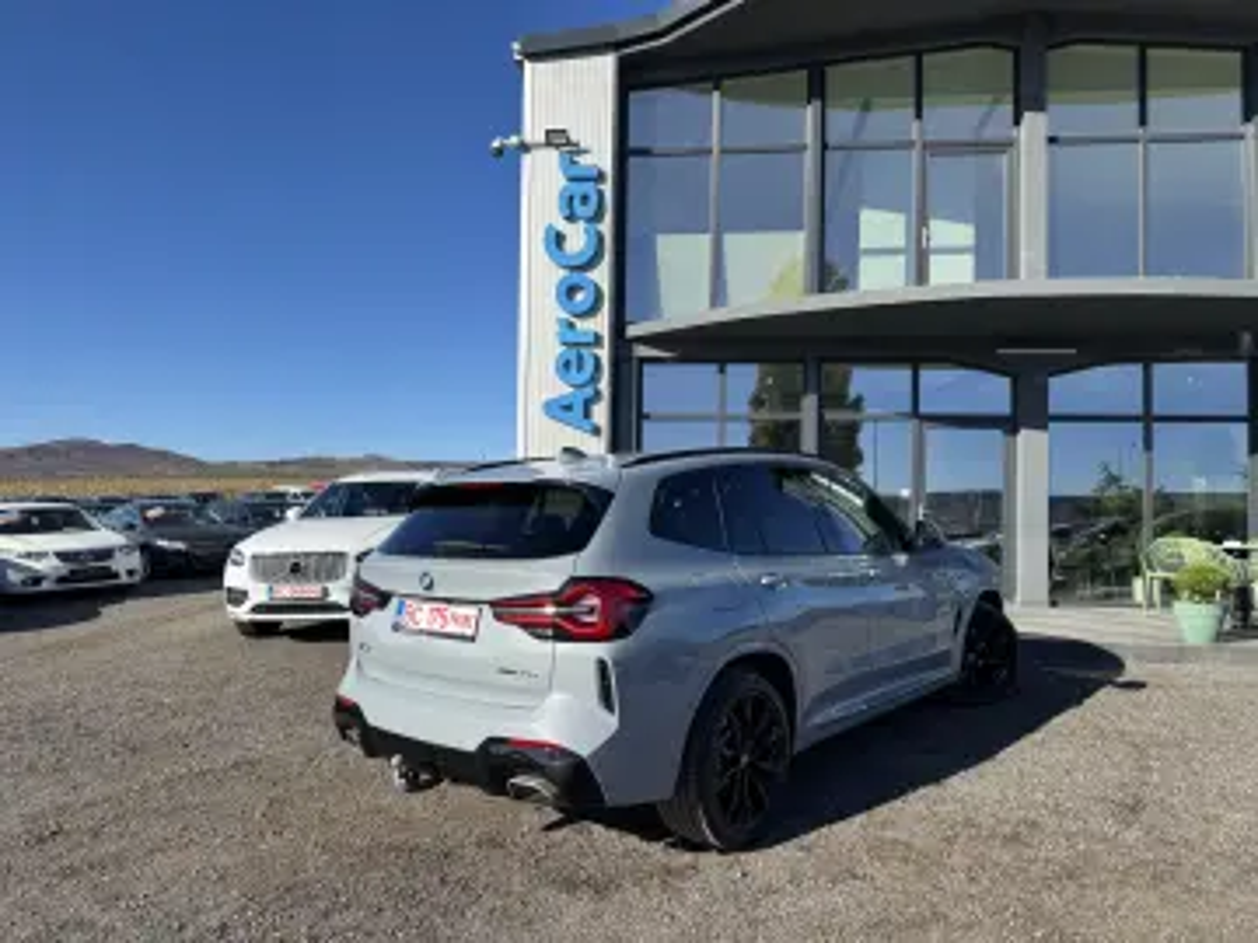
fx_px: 872
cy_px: 472
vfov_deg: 56.8
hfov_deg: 71.6
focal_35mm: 24
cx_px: 629
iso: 80
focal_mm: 6.76
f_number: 1.78
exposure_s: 1/1721
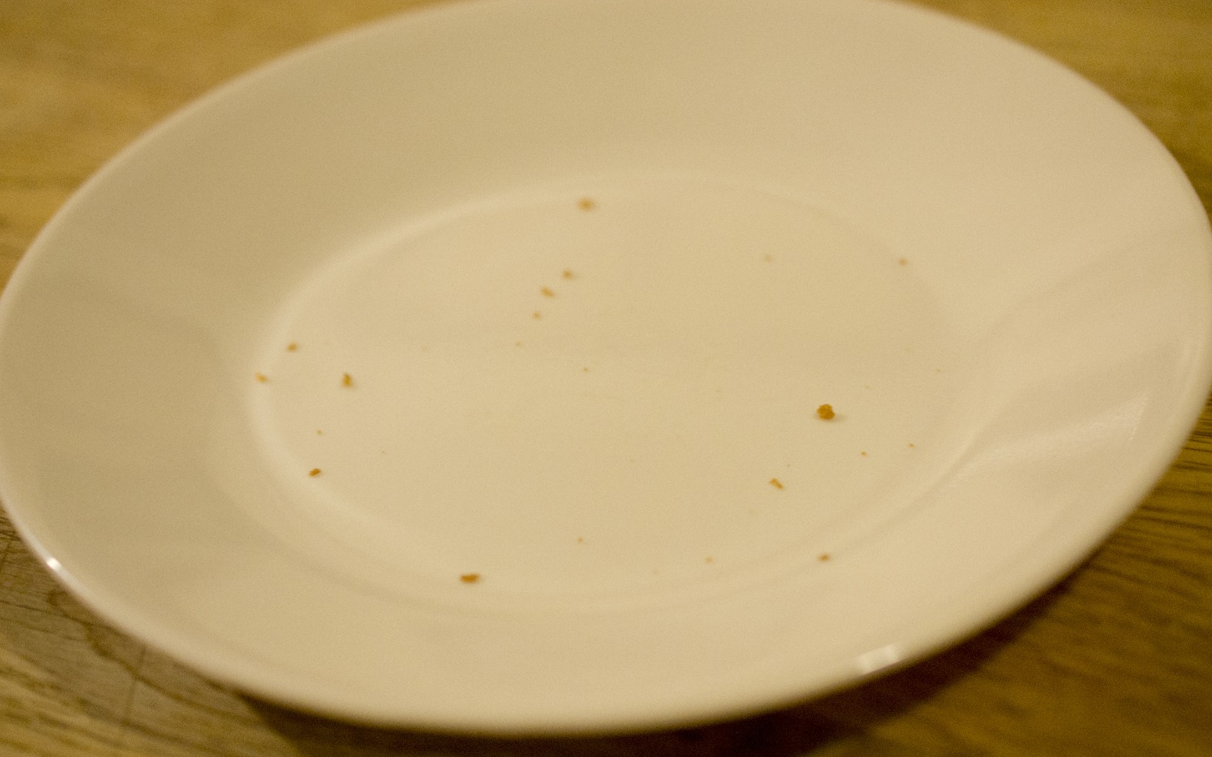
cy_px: 401
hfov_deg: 32.0
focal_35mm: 64
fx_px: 2114
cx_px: 616
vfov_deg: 20.3
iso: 500
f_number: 3
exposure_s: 1/30
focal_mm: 40
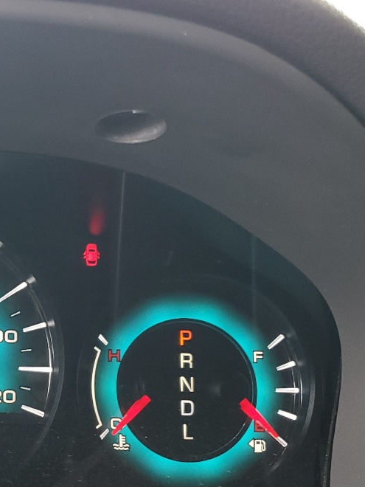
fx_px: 886
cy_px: 308
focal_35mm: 63
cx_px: -91
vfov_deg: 30.6
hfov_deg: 21.4
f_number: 1.5
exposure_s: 1/50
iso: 68
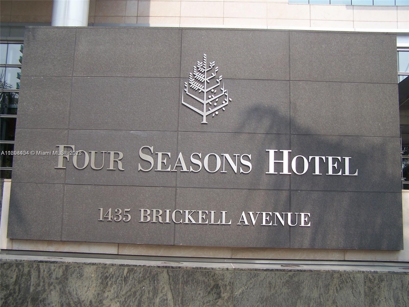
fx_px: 449
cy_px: 154
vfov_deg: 37.7
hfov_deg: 49.0
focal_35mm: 38
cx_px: 204
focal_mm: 6.3
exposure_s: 1/1000
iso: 80
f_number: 2.8
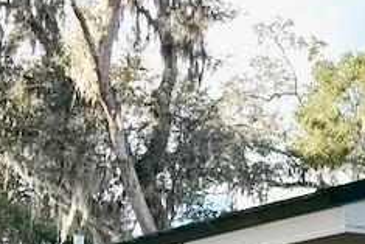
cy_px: 329
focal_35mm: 136
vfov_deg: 9.9
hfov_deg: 13.9
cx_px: 581
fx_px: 1380
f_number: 1.78
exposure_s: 1/1337
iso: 100
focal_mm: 6.76
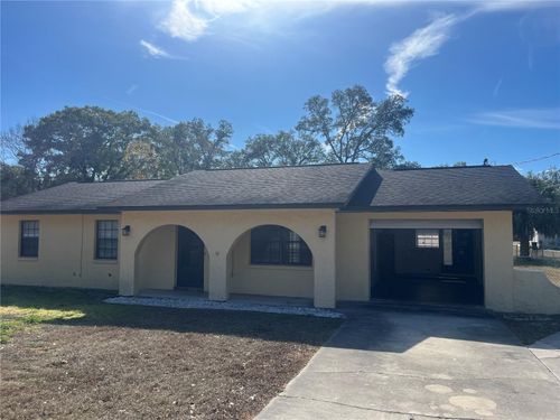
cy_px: 210
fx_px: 421
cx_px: 280
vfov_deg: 53.1
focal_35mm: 26
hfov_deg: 67.3
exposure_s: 1/3876
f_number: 1.6
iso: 50
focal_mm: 5.1
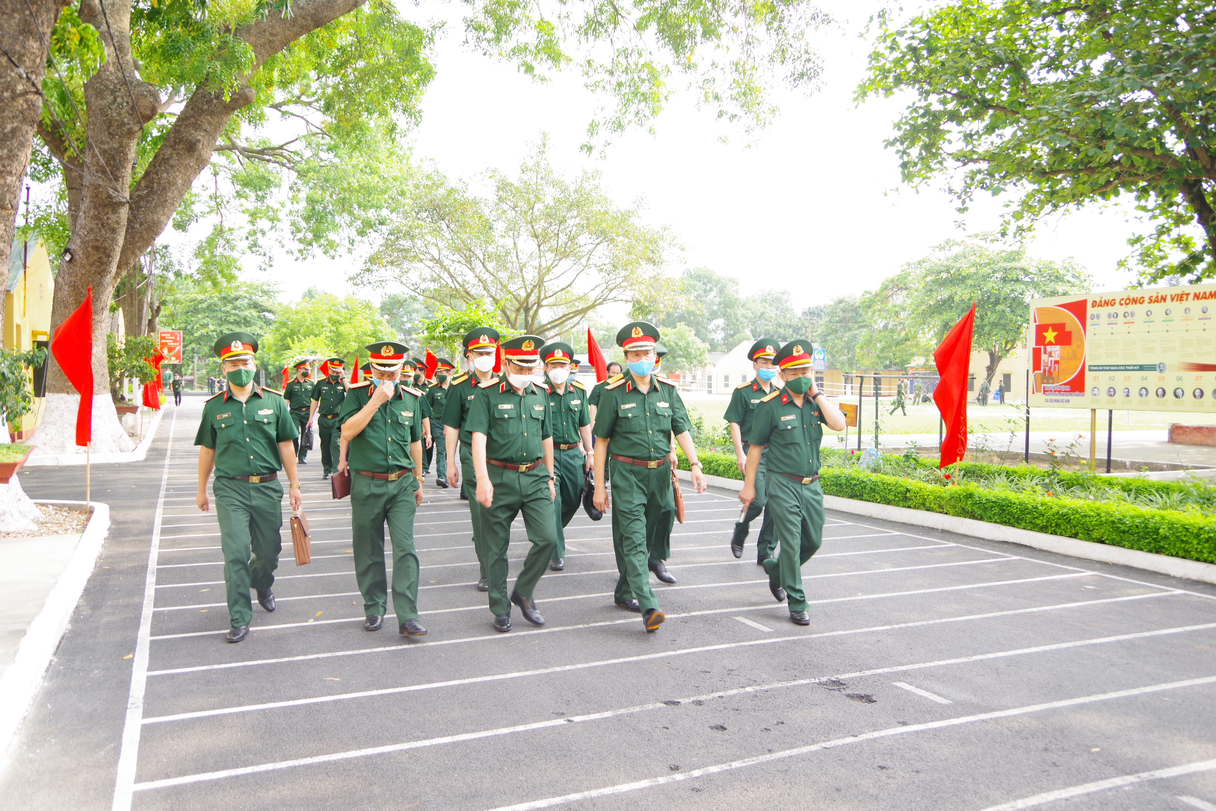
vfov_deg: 42.3
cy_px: 406
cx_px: 608
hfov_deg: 60.3
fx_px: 1047
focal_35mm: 31
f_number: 4.5
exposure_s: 1/100
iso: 200
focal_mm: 21
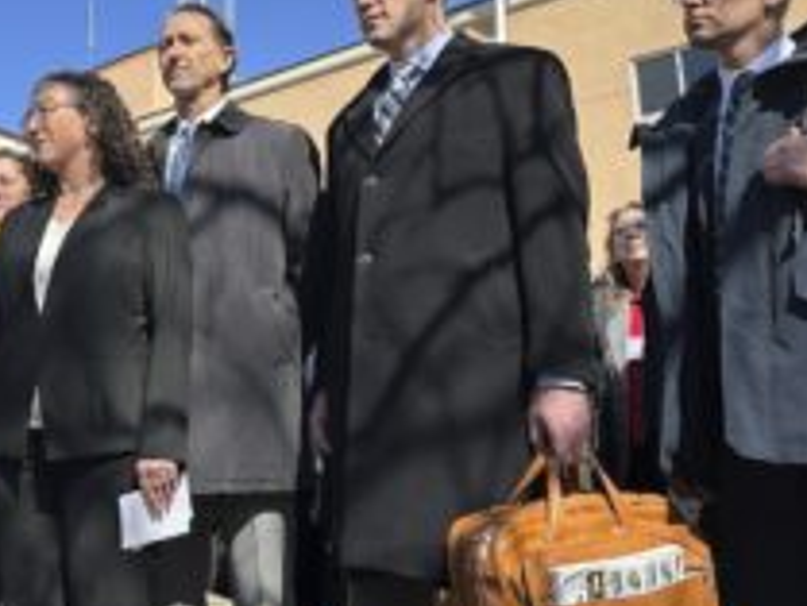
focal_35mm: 46
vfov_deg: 31.5
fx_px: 1073
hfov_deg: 38.9
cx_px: 116
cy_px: 255
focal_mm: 6.86
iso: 80
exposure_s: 1/3717
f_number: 1.78
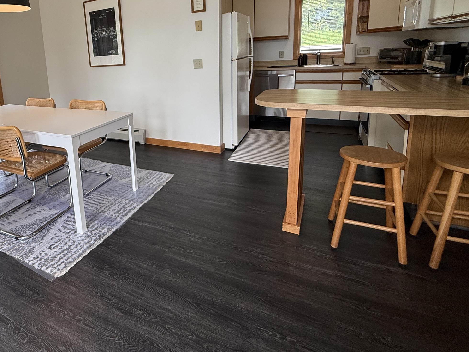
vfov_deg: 59.3
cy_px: 110
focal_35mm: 22
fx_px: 298
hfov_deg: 73.1
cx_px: 142
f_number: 2.2
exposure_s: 1/120
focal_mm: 2.22
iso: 125
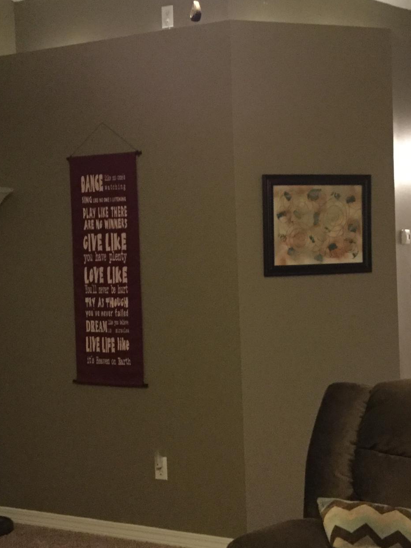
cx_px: 200
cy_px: 269
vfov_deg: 38.2
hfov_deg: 29.1
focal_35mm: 50
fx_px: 792
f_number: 2.4
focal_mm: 3.3
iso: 500
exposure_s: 1/15
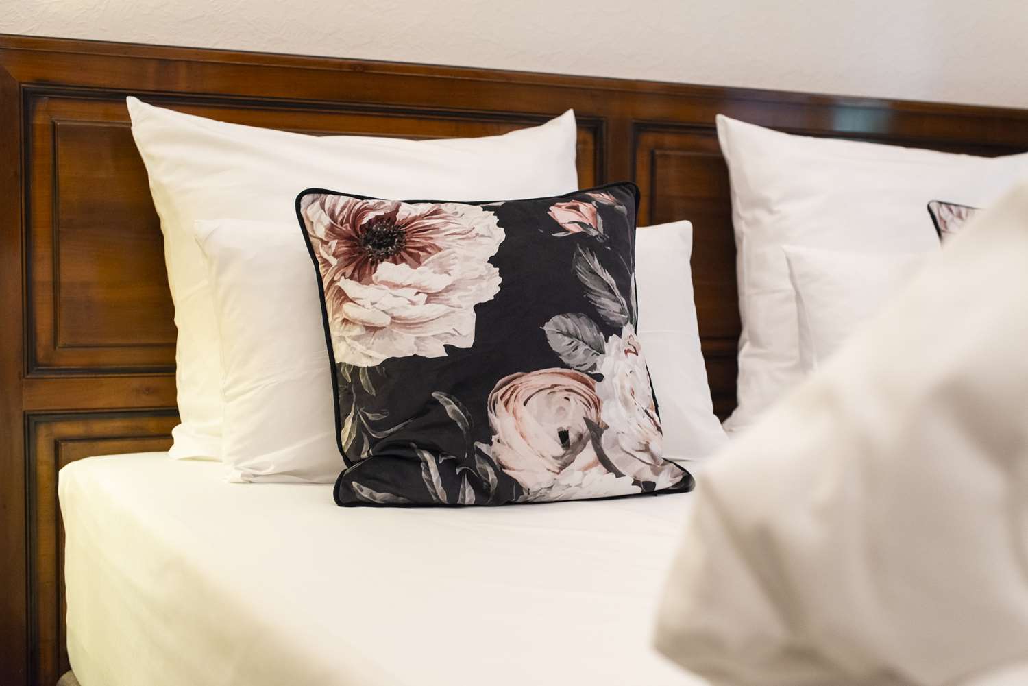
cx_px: 514
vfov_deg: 27.0
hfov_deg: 39.6
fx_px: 1428
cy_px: 343
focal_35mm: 50
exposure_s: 1/100
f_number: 4
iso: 2000
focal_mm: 50
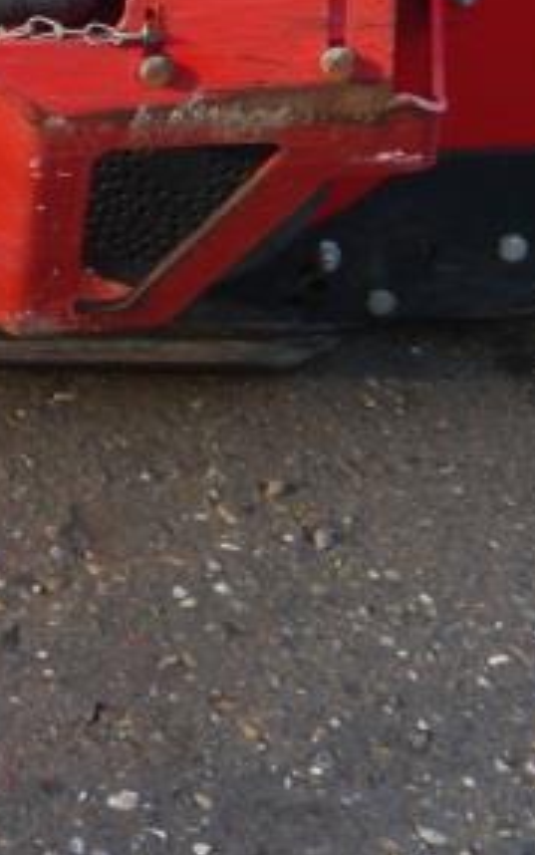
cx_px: -329
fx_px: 2657
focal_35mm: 114
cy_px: -263
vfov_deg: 17.2
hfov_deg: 11.0
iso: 160
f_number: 4
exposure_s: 1/125
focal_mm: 15
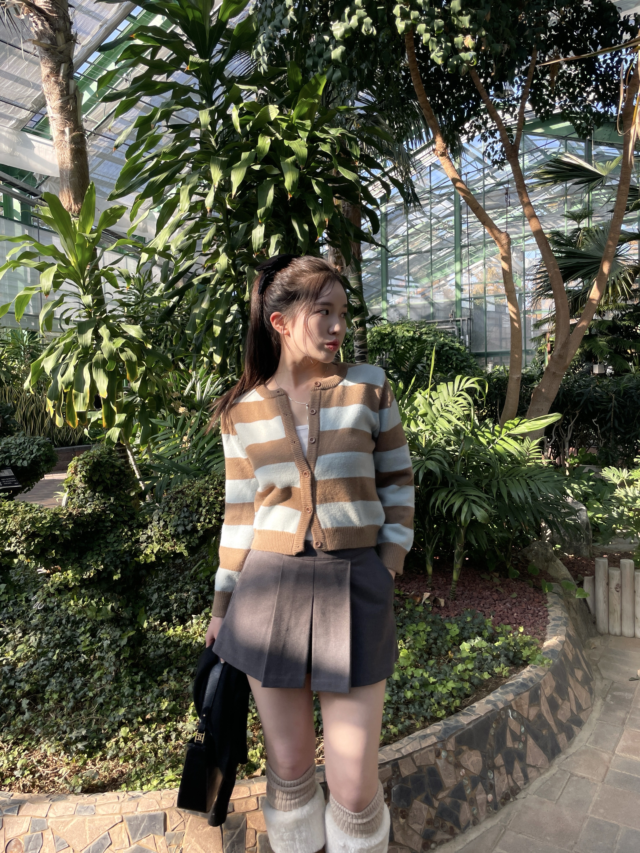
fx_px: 640
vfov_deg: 67.3
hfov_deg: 53.1
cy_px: 426
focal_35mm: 26
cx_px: 320
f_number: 1.6
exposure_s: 1/440
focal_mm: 4.2
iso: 32
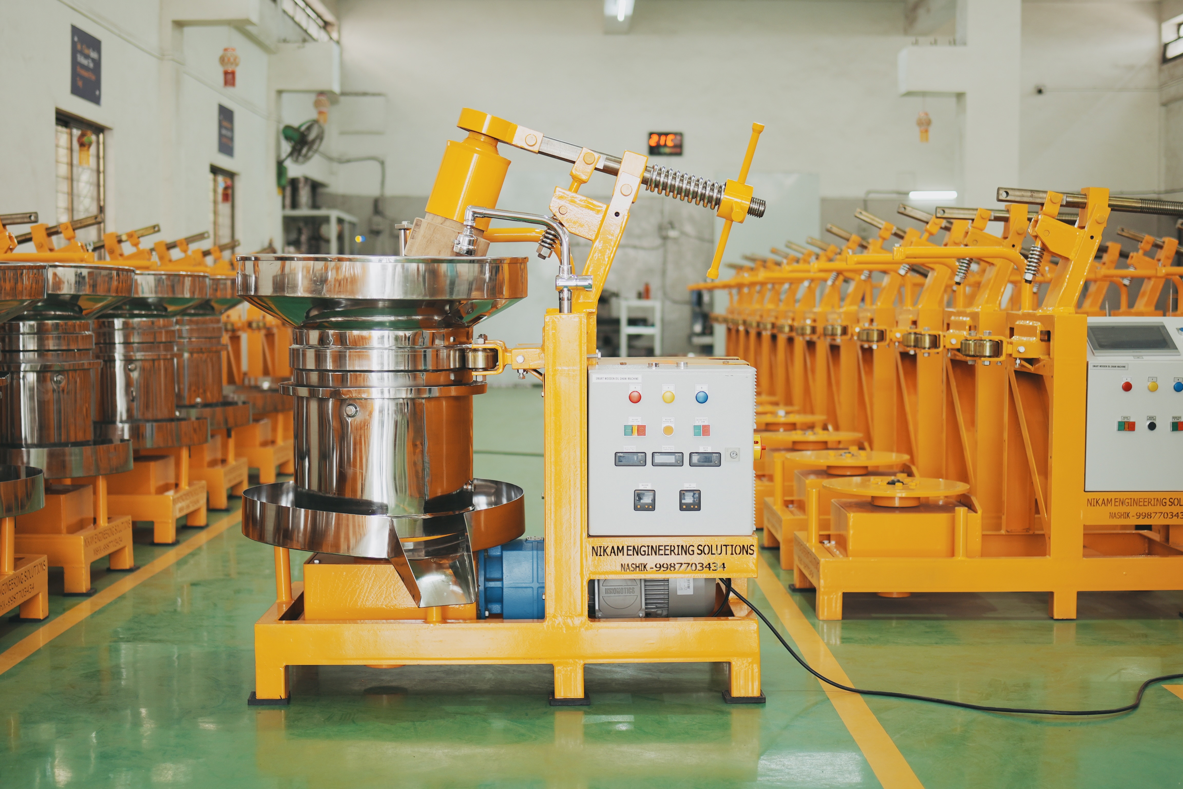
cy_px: 394
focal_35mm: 52
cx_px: 592
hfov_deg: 38.2
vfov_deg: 26.0
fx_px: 1709
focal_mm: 35
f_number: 1.8
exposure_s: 1/100
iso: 100
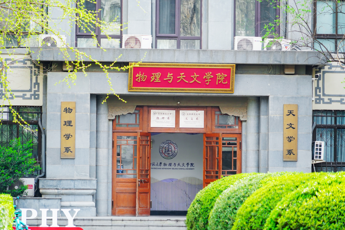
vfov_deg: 6.6
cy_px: 115
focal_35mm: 208
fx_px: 1993
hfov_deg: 9.9
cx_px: 172
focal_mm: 208
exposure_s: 1/250
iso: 800
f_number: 6.3
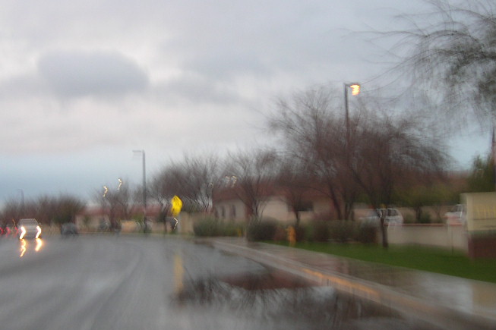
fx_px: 854
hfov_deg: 32.3
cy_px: 152
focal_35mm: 62
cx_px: 207
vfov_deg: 21.9
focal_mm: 8
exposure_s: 1/22.2
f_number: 2.8
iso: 100
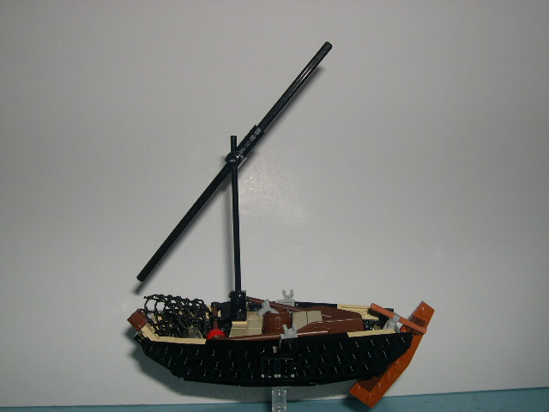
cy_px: 206
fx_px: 603
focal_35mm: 38
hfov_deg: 49.0
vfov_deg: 37.7
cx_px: 274
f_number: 7.6
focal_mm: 8
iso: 100
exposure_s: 1/60
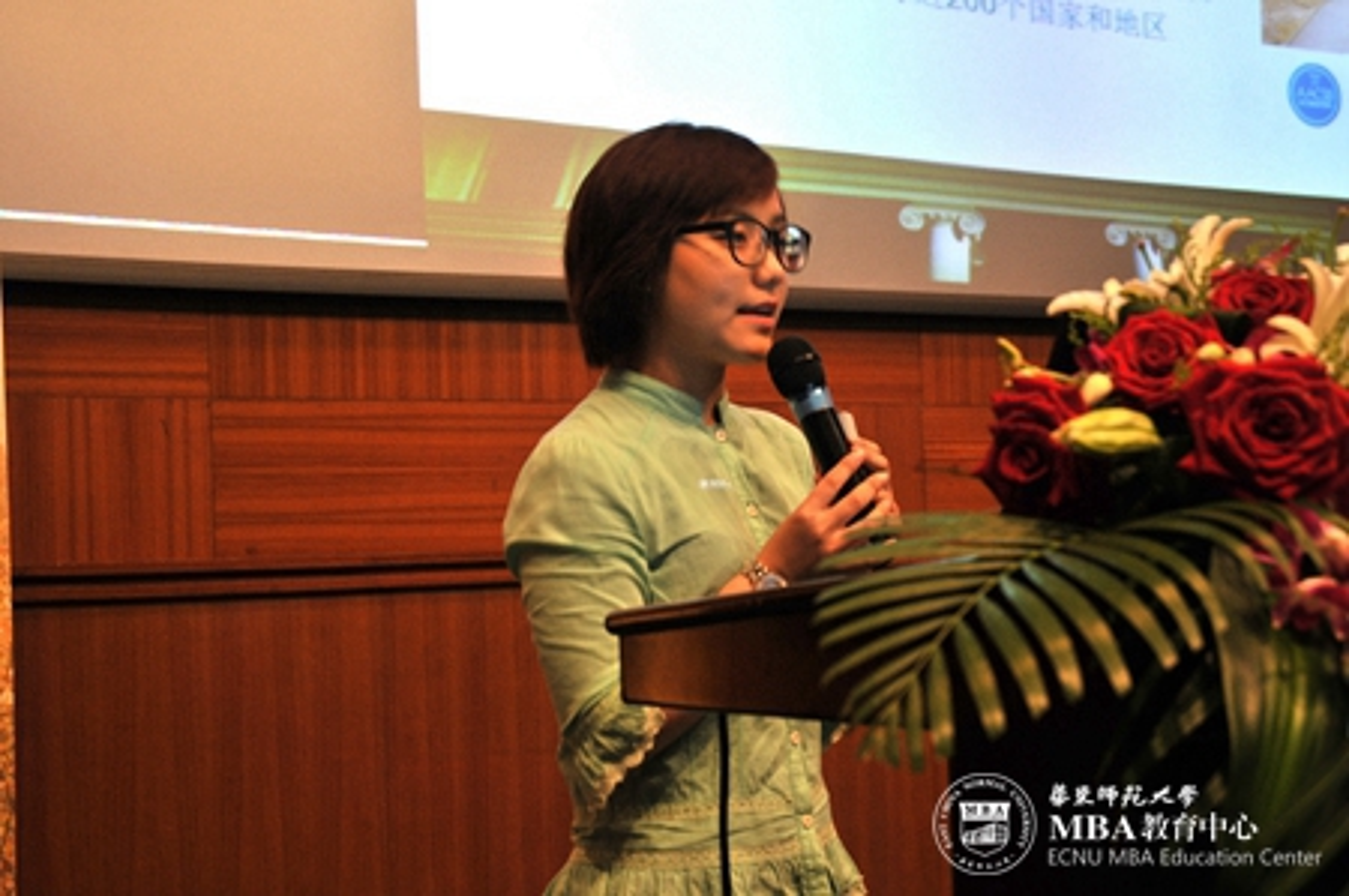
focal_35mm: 60
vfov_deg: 22.6
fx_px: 2246
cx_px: 674
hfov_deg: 33.4
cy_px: 448
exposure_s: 1/15
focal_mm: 40
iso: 400
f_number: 4.2
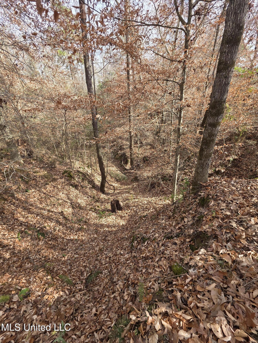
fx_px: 129
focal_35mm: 13
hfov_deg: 89.9
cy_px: 172
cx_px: 129
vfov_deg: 106.2
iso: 40
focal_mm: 2.2
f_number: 1.9
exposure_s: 1/334
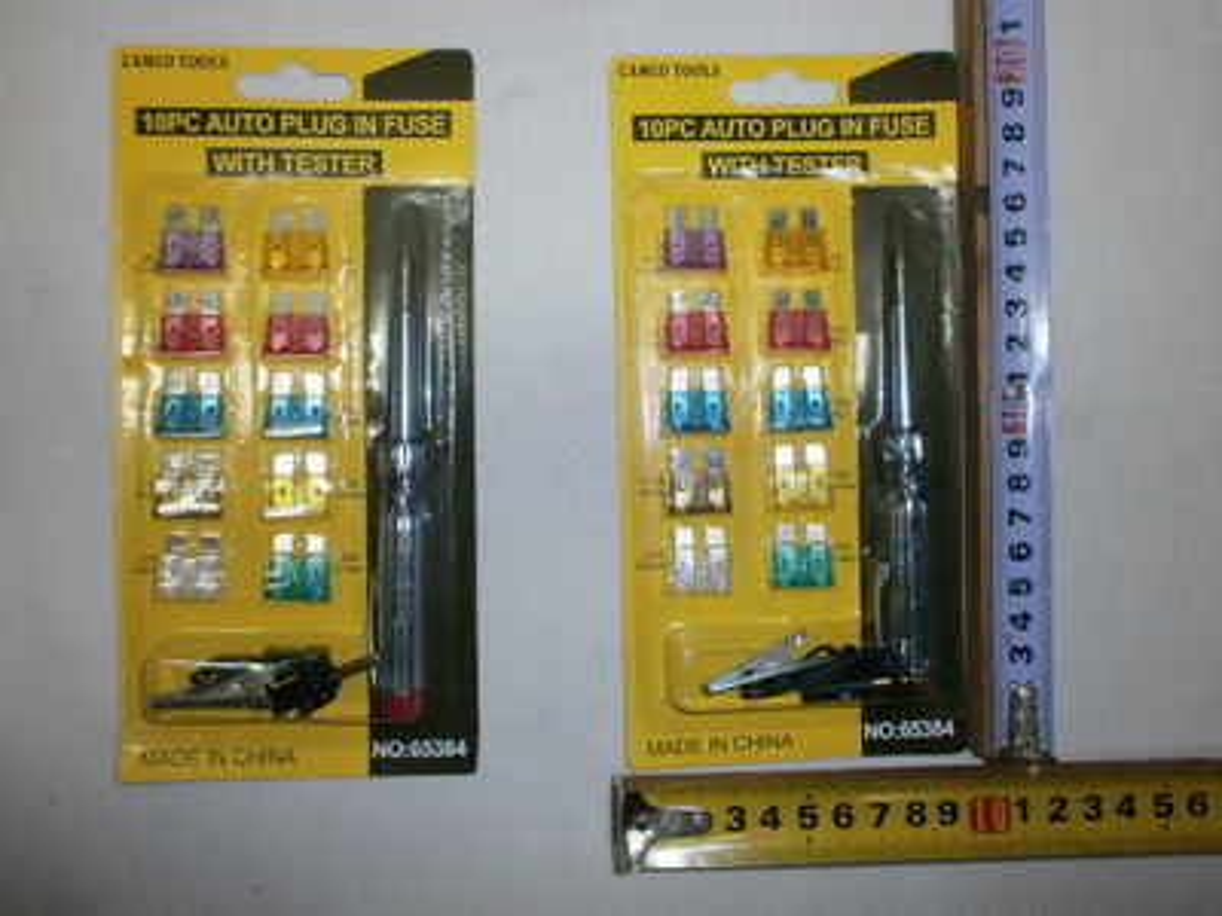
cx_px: 611
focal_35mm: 27
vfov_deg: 51.4
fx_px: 953
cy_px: 458
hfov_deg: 65.3
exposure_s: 1/30
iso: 125
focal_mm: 4.8
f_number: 2.9
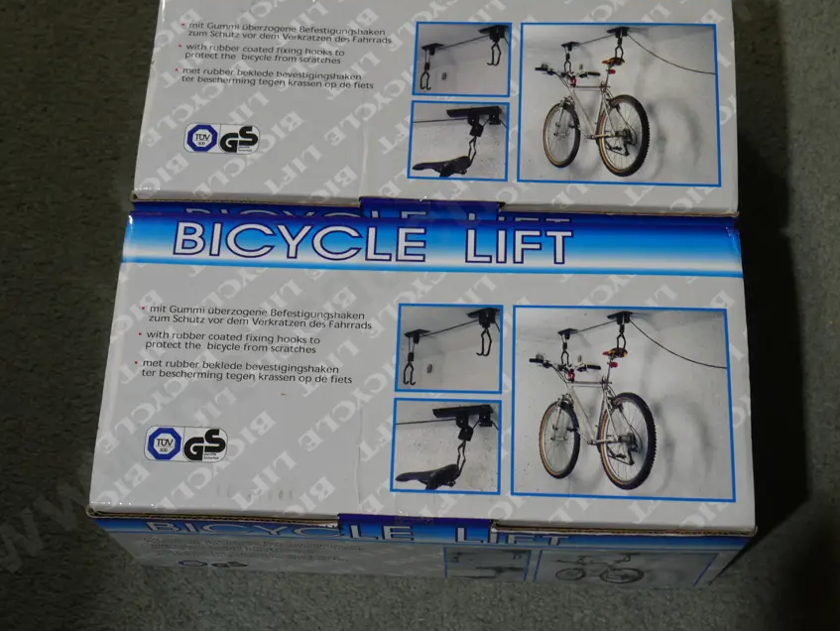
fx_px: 1408
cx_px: 393
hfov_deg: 33.2
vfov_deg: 25.2
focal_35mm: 58
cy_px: 258
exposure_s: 1/60
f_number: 5.2
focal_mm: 24
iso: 250
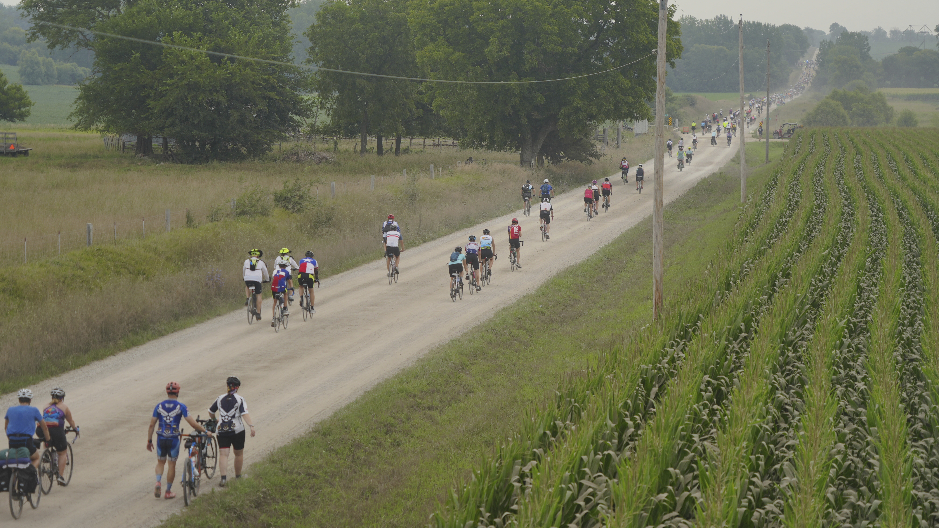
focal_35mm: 119
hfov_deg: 18.0
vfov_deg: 10.2
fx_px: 2963
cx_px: 470
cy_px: 217
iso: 100
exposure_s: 1/320
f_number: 6.3
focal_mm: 113
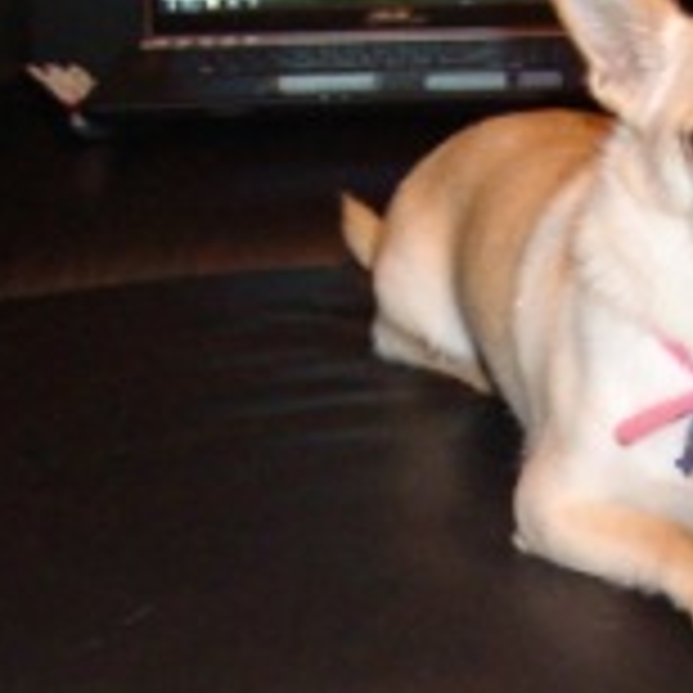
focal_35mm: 85
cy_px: 630
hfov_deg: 20.2
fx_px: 1925
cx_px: 558
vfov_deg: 20.0
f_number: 2.7
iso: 400
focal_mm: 5.8
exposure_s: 1/40
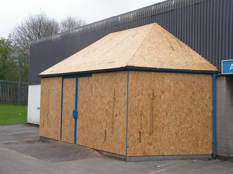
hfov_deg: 41.2
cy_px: 87
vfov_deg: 31.5
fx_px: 310
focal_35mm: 46
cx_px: 116
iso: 64
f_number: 3.2
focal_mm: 7.8
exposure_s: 1/250
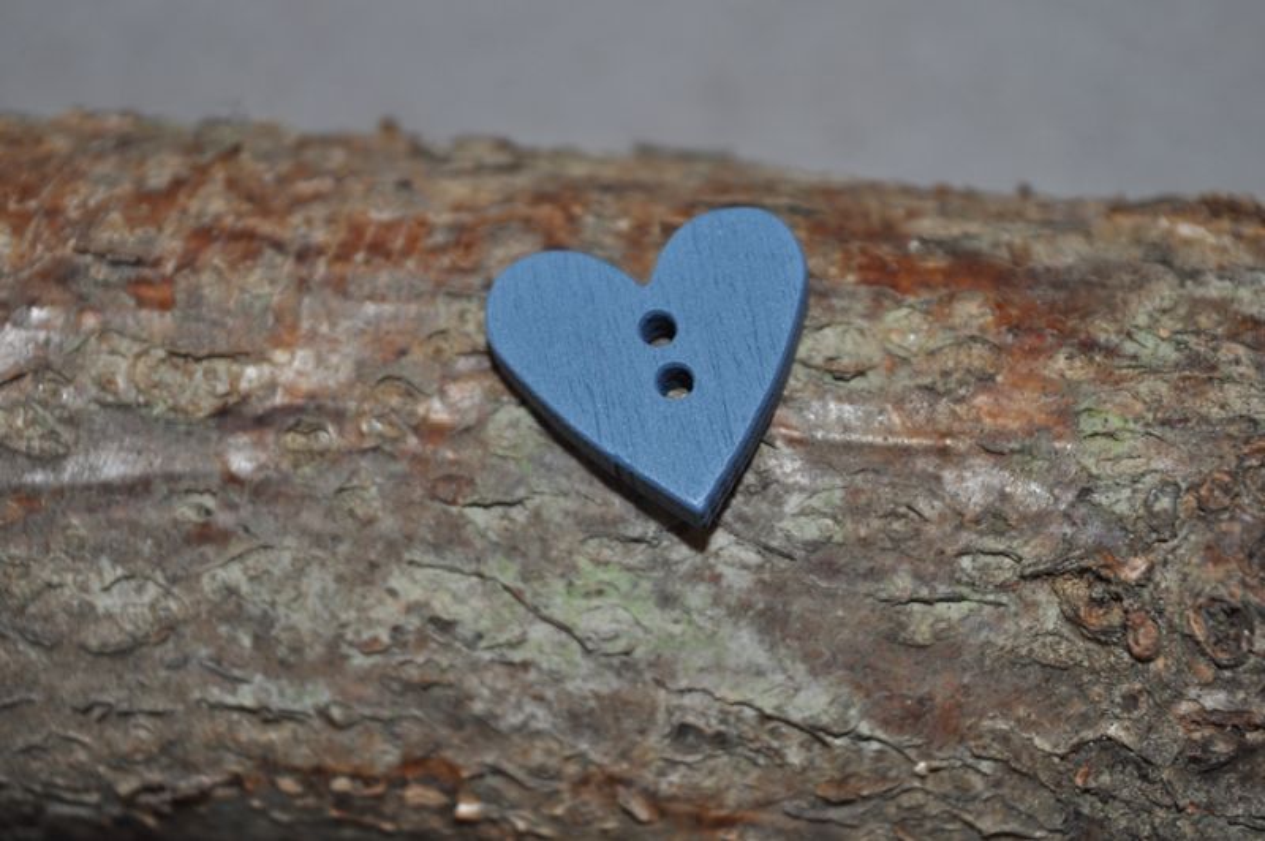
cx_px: 632
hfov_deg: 24.6
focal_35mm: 82
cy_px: 420
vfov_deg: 16.5
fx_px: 2897
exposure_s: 1/60
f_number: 5.6
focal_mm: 55
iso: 200
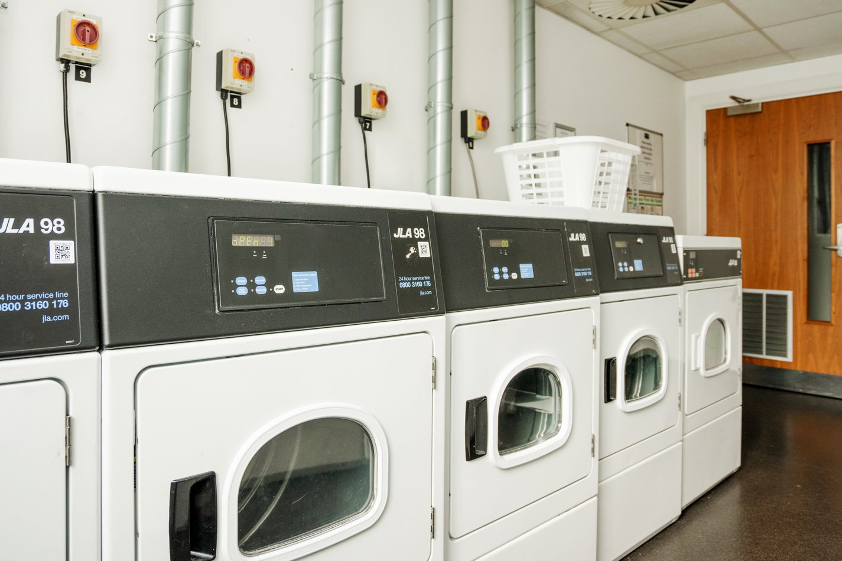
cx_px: 304
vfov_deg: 55.1
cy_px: 272
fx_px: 538
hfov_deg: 74.5
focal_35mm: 23
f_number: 4
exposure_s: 1/320
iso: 500
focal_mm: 16
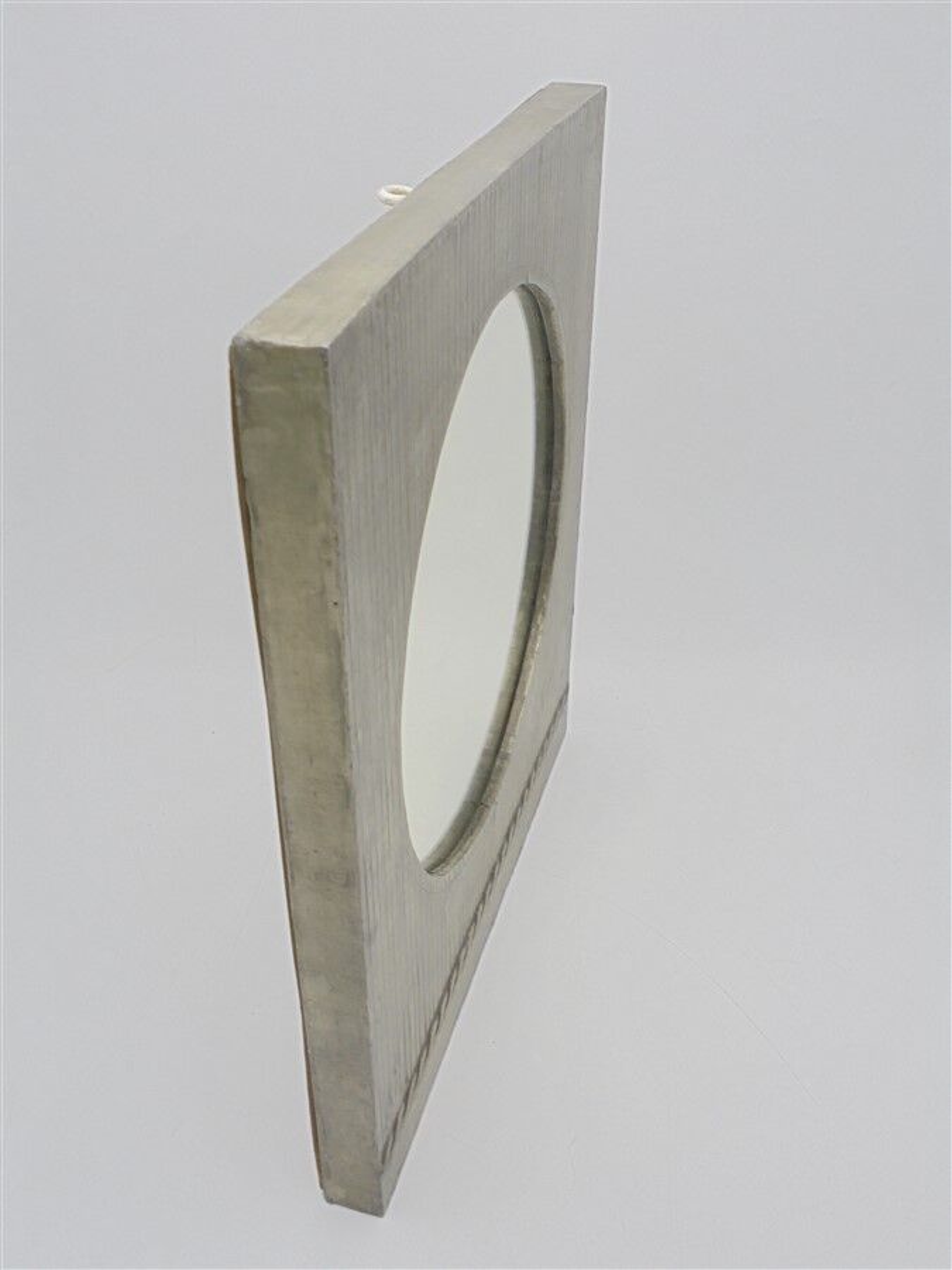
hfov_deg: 41.8
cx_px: 476
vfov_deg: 54.0
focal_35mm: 34
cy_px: 635
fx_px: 1247
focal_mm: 6.1
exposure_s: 1/40
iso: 100
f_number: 4
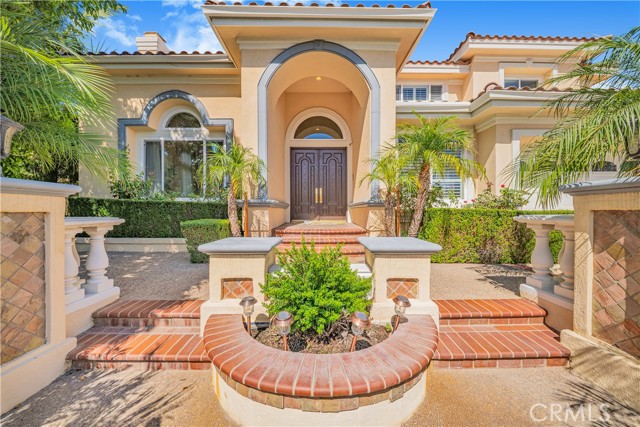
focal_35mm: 12
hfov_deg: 112.6
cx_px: 320
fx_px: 213
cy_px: 214
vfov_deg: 90.0
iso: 80
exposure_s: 1/320
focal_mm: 12
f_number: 8
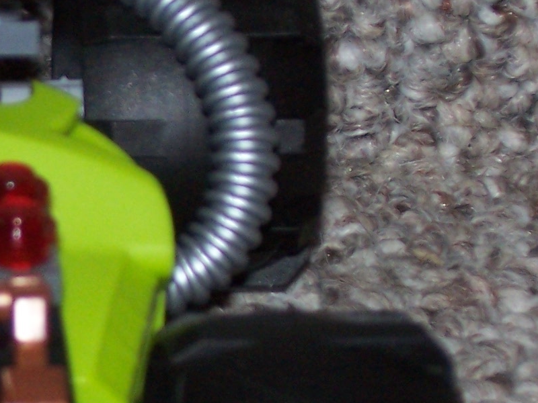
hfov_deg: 7.4
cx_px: -139
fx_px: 4103
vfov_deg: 5.6
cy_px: 197
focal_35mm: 264
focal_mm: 13.5
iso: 125
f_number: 4.1
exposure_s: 1/90
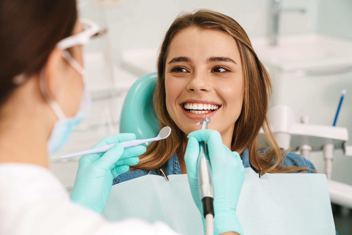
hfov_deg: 28.8
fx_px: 685
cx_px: 176
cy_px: 118
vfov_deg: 19.5
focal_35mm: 70
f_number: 4
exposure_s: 1/160
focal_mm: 70
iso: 640
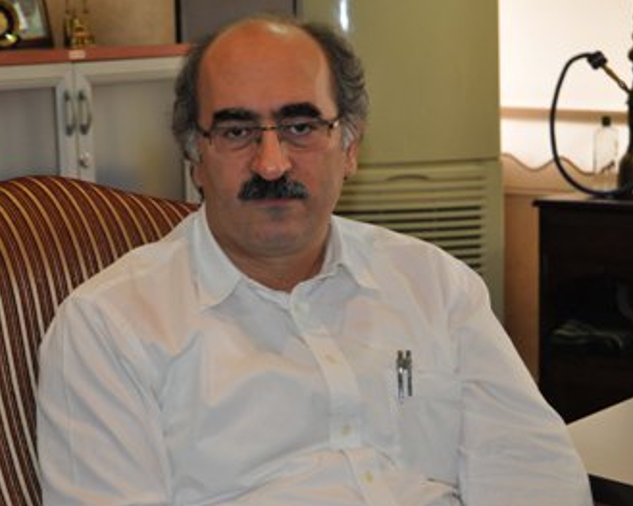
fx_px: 1667
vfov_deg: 17.3
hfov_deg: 21.5
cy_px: 252
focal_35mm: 89
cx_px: 296
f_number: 5.6
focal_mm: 52
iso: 1000
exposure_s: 1/100
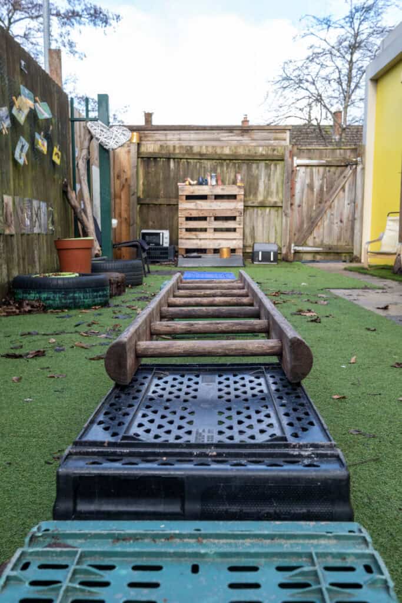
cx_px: 201
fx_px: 502
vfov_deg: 61.9
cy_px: 302
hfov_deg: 43.6
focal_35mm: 30
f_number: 6.4
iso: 250
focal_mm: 20
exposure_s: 1/80
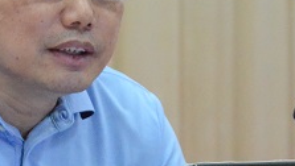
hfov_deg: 5.5
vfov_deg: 3.1
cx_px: 180
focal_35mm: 393
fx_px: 3077
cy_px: 117
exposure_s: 1/50
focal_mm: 80
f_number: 5.3
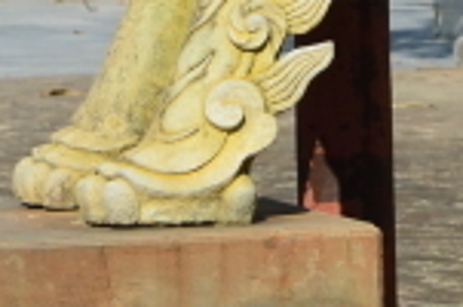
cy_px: -411
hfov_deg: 3.6
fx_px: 7328
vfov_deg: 2.4
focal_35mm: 571
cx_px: -83
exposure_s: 1/1000
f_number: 8
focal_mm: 56
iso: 500
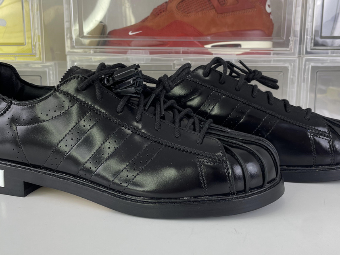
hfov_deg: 50.1
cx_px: 170
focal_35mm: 37
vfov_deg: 38.6
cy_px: 122
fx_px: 363
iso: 32
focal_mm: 4.2
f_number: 1.6
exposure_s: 1/115
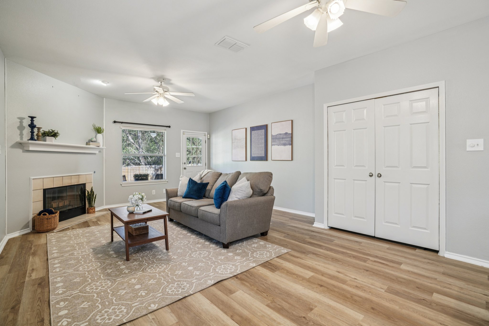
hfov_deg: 96.7
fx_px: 217
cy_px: 163
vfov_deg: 73.7
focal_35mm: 16
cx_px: 244
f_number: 8
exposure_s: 1/10
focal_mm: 16
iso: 400
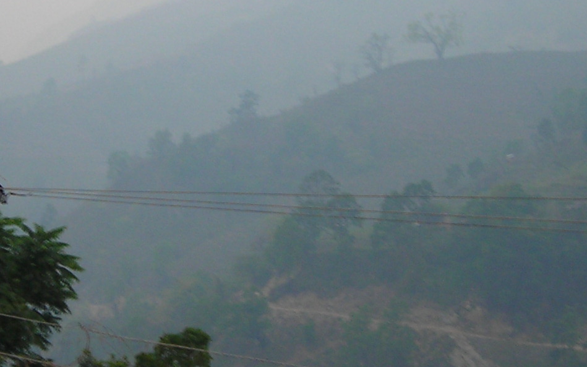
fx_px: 1760
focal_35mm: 110
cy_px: 104
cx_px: 203
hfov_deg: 18.9
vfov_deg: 11.9
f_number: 3.2
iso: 50
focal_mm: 6.3
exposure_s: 1/14.6
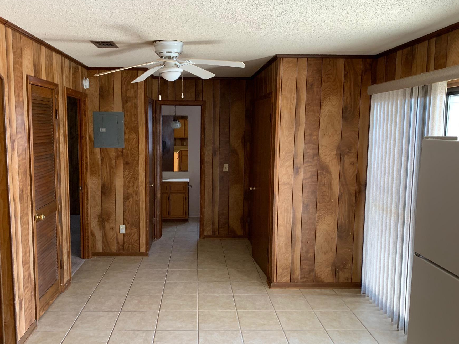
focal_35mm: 30
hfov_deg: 59.8
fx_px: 398
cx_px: 203
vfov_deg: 46.8
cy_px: 179
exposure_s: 1/61
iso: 100
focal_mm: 4.25
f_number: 1.8
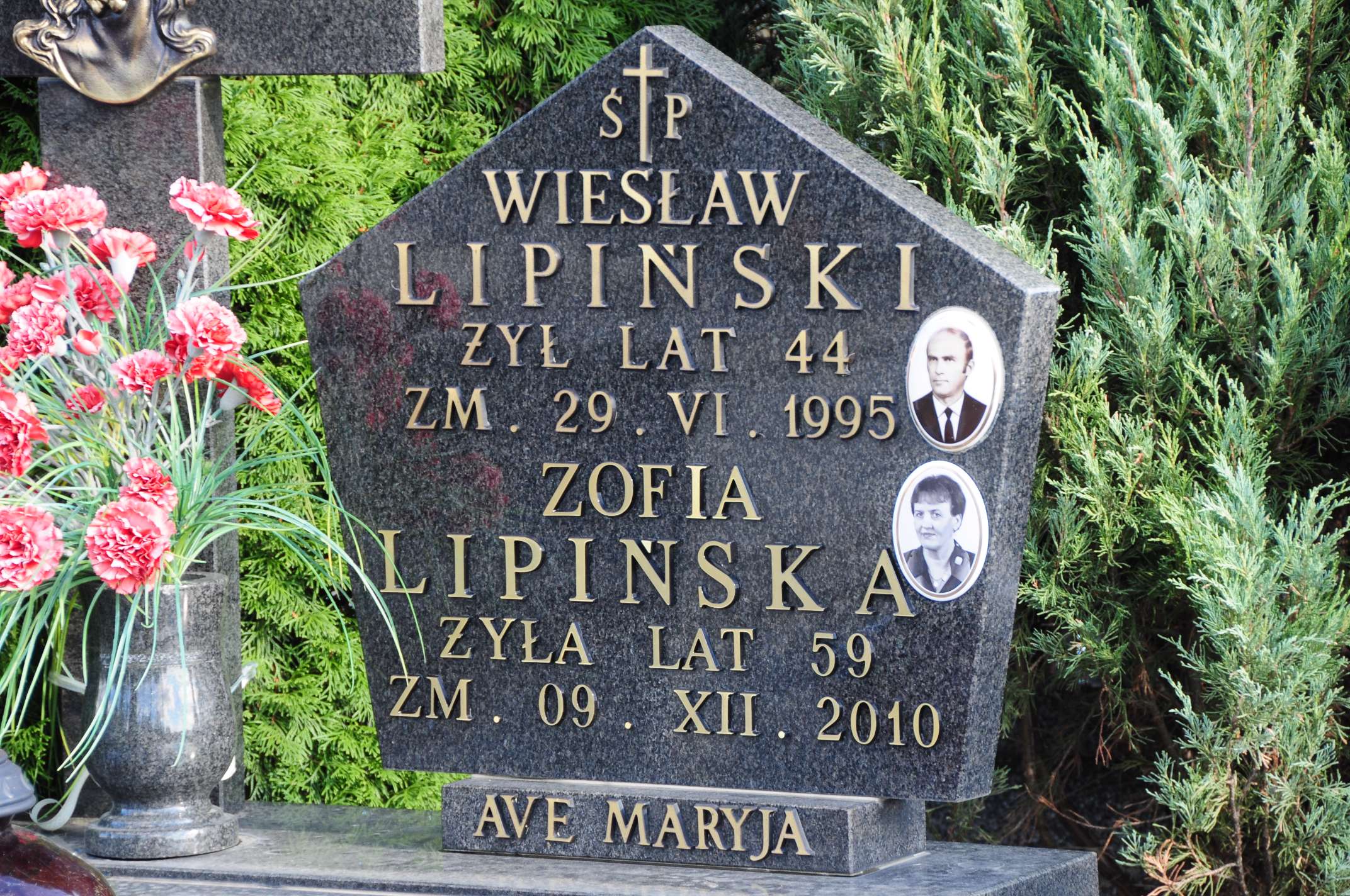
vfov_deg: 8.7
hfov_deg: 13.1
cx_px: 675
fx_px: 5899
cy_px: 448
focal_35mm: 158
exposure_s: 1/100
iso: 320
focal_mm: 105
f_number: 7.1
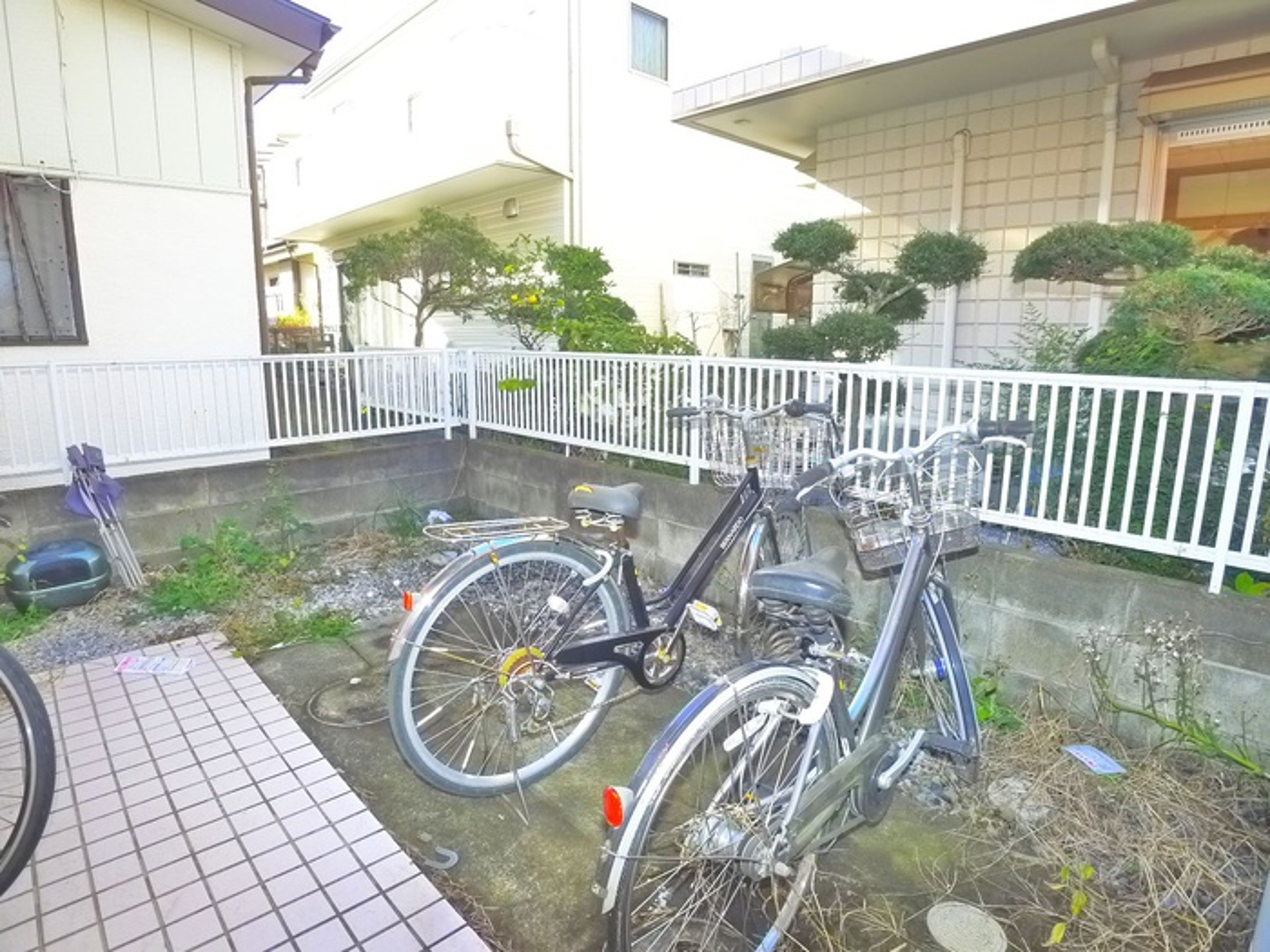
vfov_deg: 56.8
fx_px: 881
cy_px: 476
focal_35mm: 24
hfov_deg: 71.6
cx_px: 635
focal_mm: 5.1
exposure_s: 1/125
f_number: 2.8
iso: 400
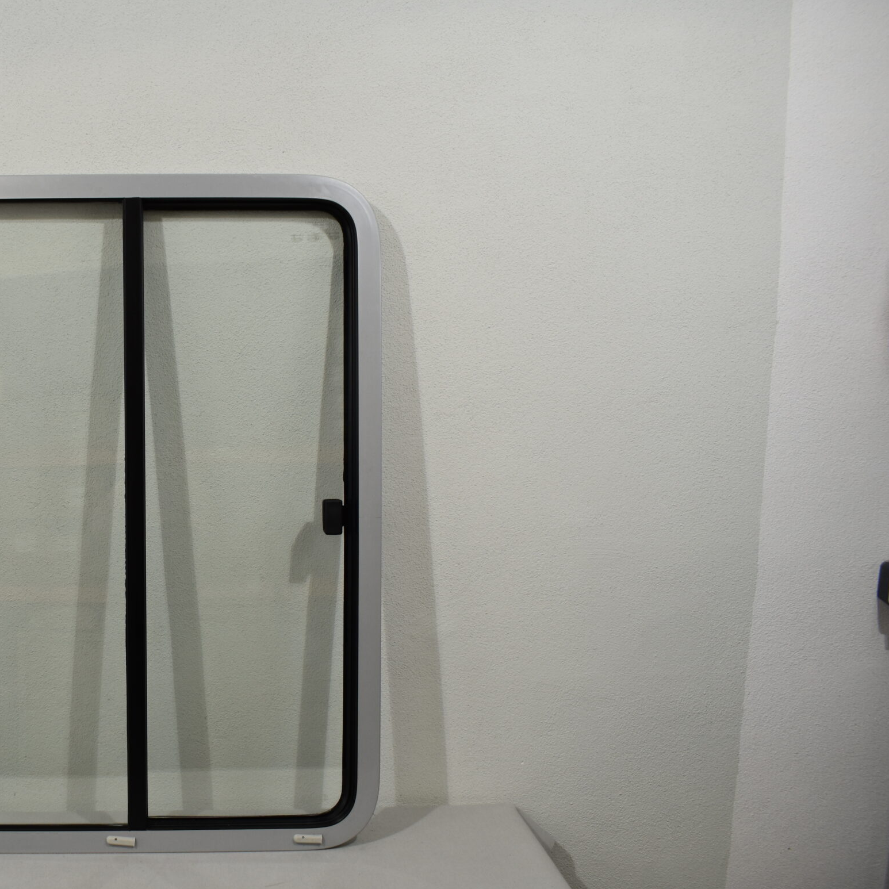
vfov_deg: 43.8
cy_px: 489
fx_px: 1104
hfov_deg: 41.7
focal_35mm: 38
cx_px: 164
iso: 320
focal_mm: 18
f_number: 5.6
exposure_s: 1/125
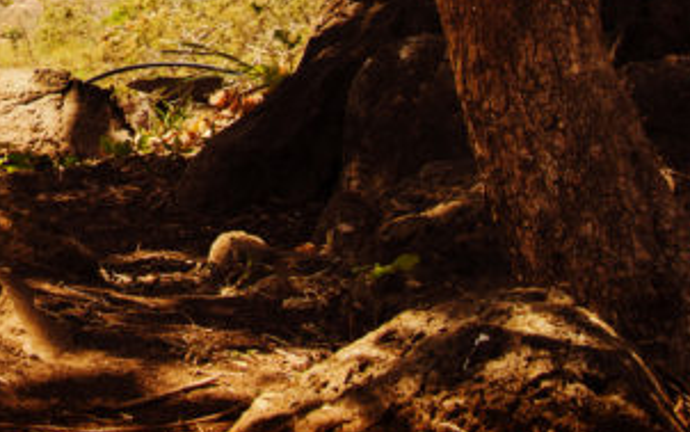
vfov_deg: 8.2
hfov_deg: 13.1
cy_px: -315
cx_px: -169
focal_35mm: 155
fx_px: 2916
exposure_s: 1/250
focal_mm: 30
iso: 100
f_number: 8
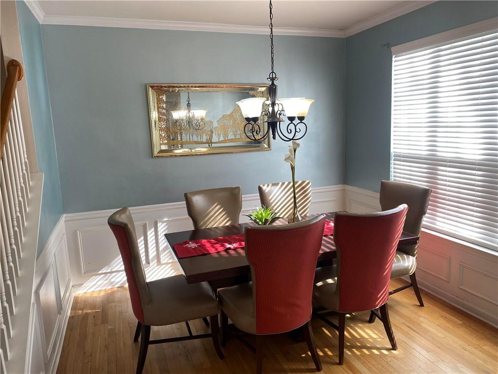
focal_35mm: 26
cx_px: 249
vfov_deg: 53.1
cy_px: 187
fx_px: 374
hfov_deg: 67.3
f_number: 1.8
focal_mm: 4.25
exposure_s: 1/120
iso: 50
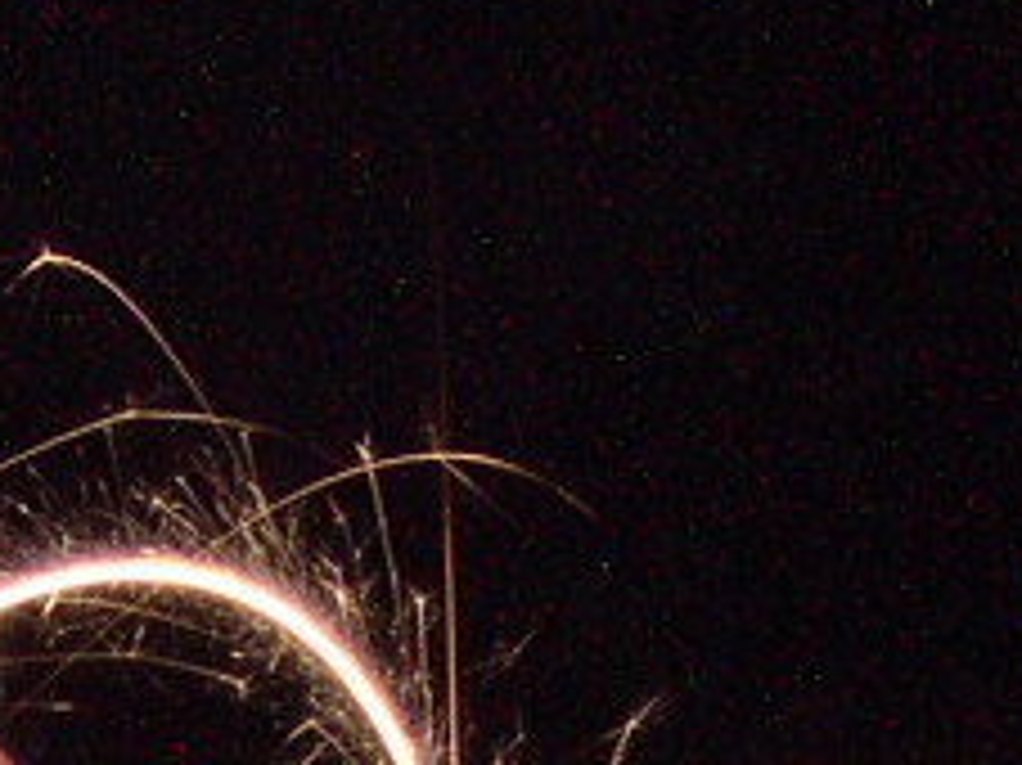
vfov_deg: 6.6
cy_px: 1701
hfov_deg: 9.2
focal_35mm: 214
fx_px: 6315
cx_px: 72
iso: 100
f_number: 7.6
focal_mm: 8
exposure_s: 8
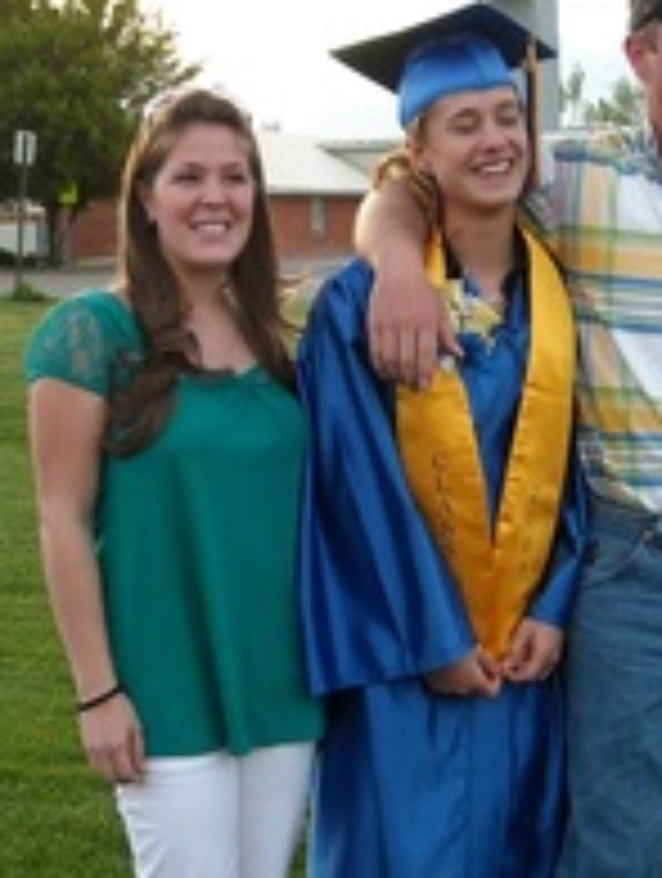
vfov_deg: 22.7
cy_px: 414
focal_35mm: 86
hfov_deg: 17.1
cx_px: 486
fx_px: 2186
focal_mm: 5.7
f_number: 2.8
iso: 200
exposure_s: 1/192
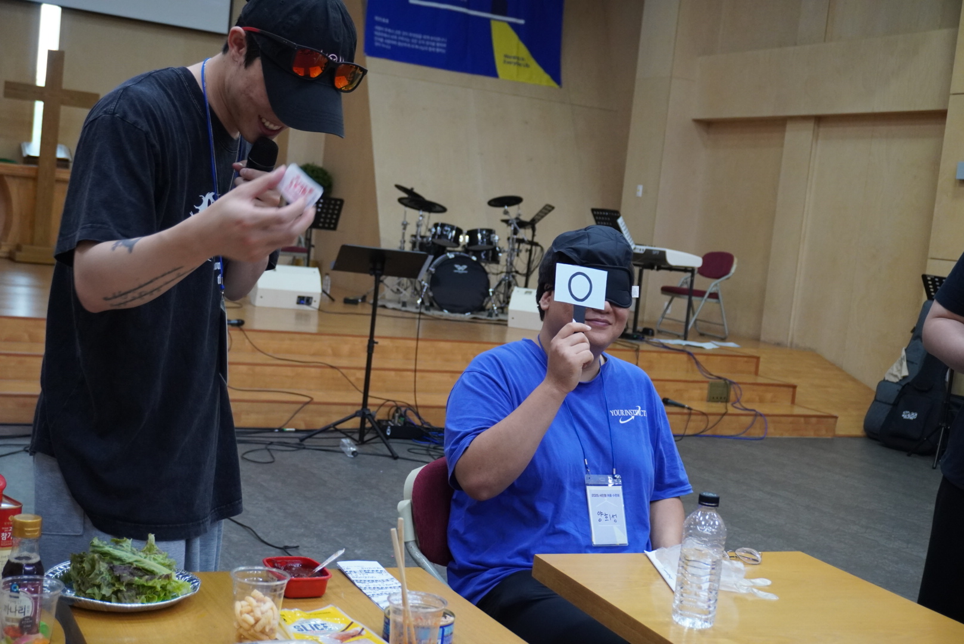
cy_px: 322
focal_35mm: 45
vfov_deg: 29.9
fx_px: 1206
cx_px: 482
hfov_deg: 43.6
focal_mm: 30
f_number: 5
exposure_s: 1/160
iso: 2000
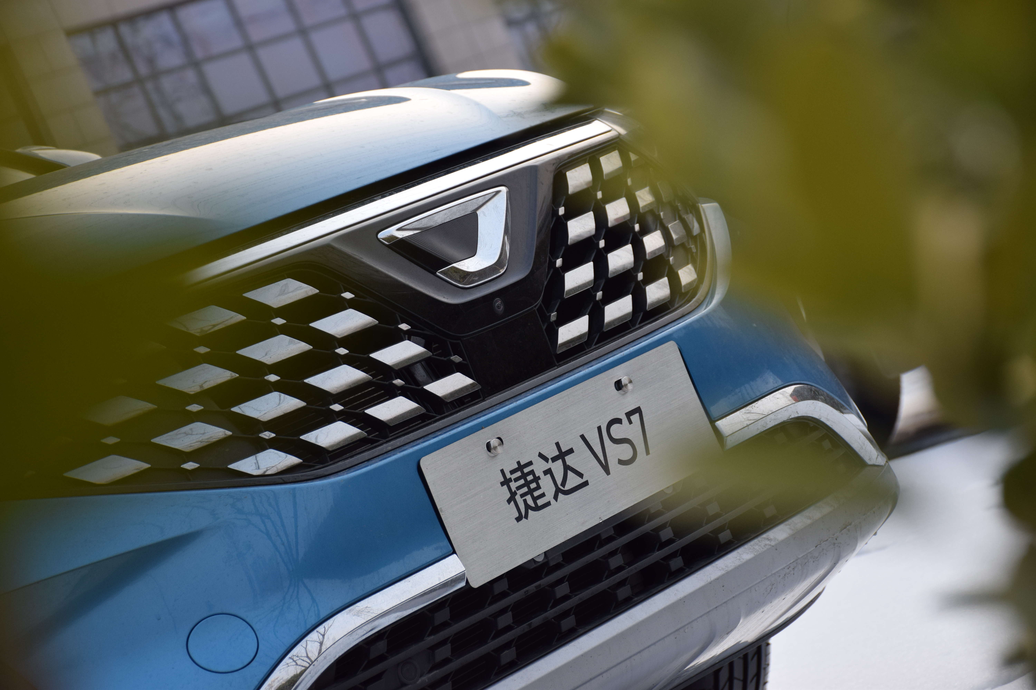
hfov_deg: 18.2
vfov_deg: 12.2
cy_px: 345
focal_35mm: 112
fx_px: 3237
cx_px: 518
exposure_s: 1/640
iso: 400
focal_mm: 75
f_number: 6.3
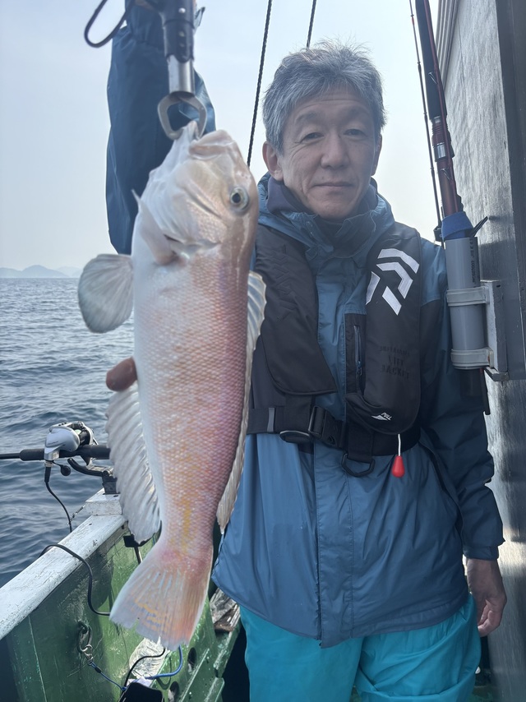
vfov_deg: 67.3
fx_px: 527
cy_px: 351
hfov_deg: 53.0
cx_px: 263
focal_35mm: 26
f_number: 1.6
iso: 50
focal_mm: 5.96
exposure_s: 1/1164
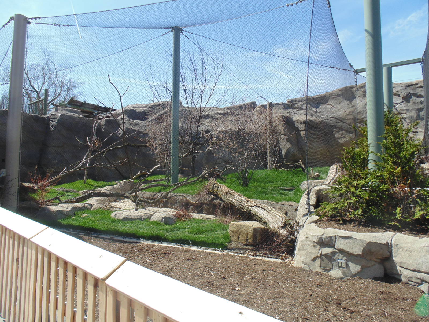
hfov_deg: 76.4
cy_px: 161
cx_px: 214
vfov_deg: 61.1
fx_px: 273
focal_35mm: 22
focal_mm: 4
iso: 80
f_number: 3.1
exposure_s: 1/640
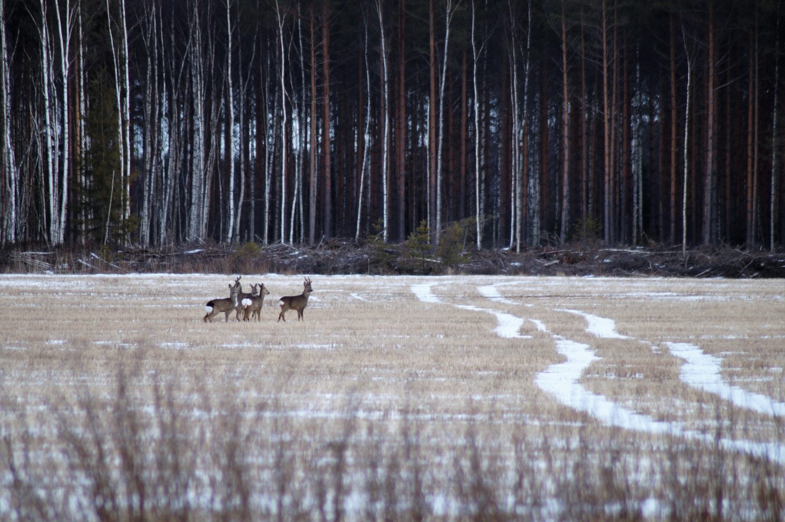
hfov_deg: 4.6
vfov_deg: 3.1
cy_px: 261
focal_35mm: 450
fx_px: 9808
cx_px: 392
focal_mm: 300
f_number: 5.6
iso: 200
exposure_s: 1/500
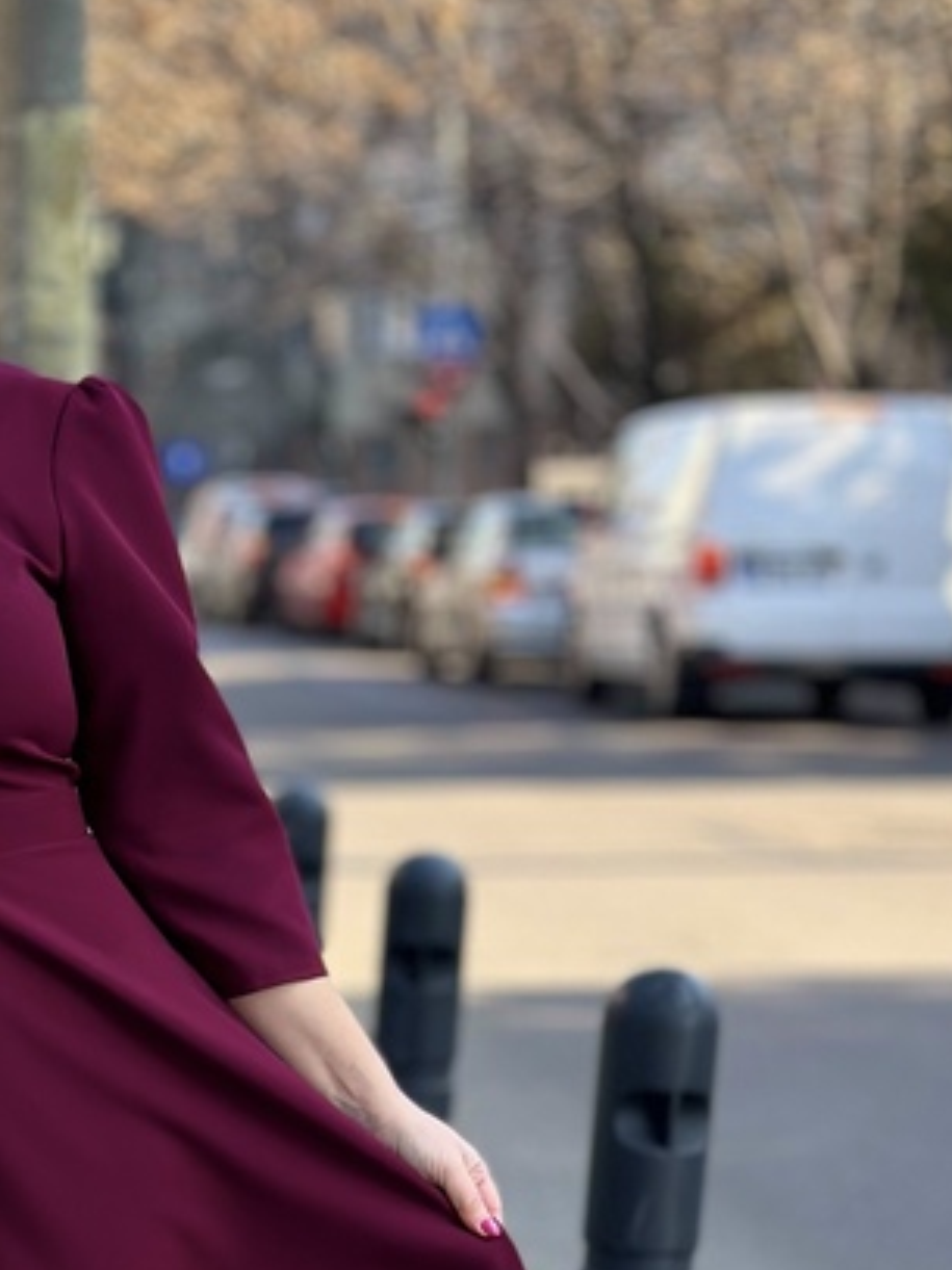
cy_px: 1264
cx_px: -22
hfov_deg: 12.3
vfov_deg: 16.2
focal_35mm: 119
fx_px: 4366
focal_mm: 6.86
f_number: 1.78
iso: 80
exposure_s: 1/880
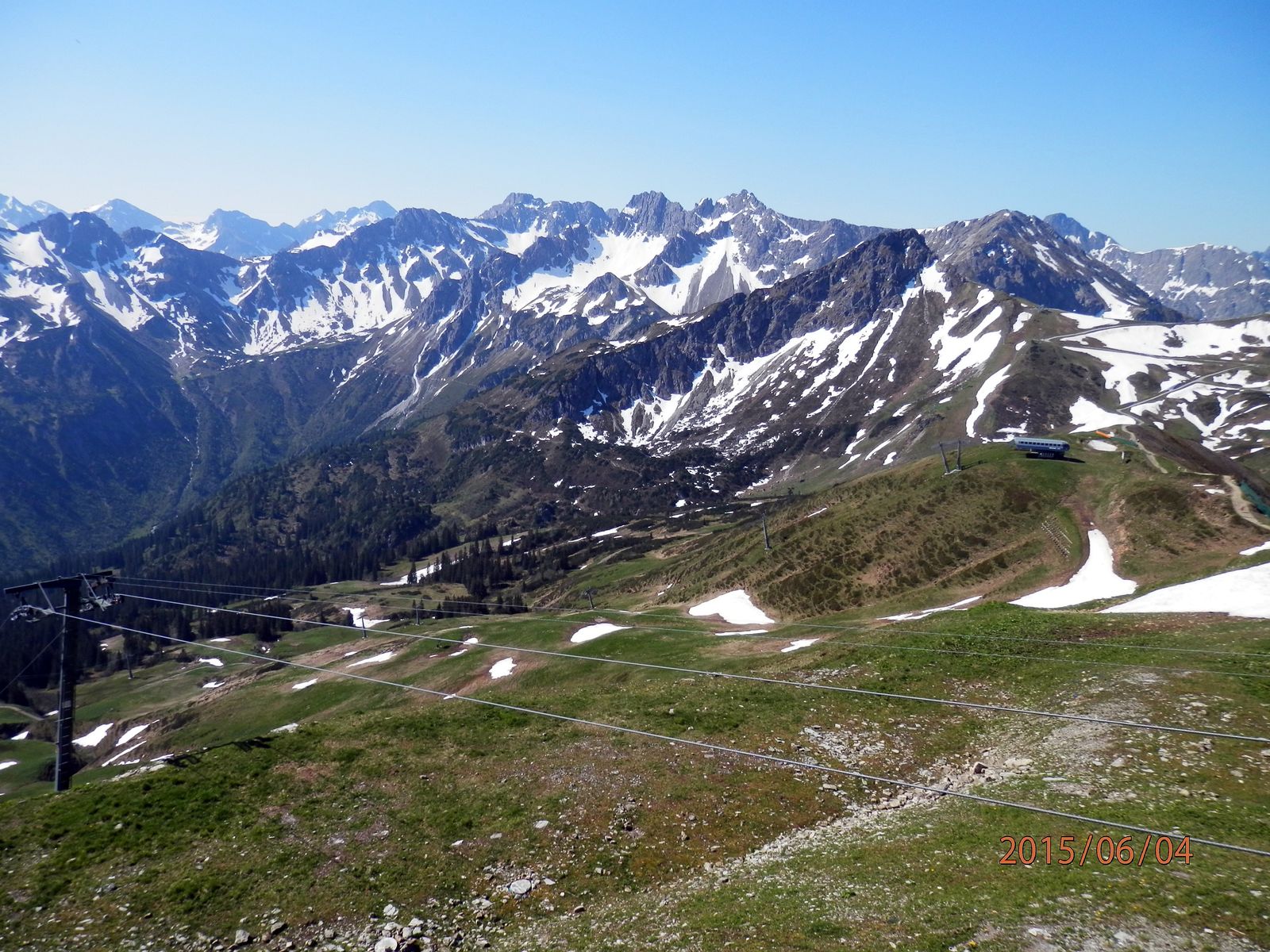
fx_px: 917
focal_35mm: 25
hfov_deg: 69.4
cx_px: 635
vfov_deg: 54.9
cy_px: 476
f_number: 8.7
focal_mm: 4.5
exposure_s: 1/160
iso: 80
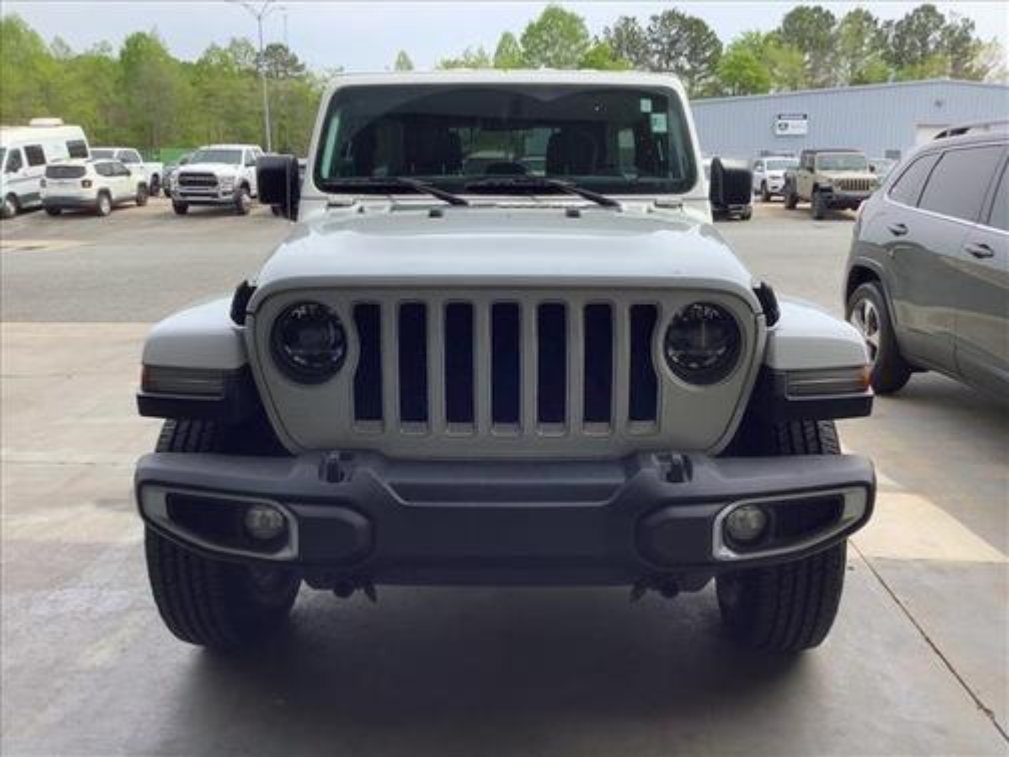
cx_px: 504
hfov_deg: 58.4
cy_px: 378
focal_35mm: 31
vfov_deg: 45.4
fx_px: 904
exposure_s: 1/411
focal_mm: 3.3
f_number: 2.4
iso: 25
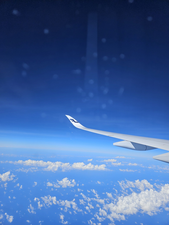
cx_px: 84
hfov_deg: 58.9
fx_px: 150
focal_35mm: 23
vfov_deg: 73.9
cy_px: 112
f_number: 1.8
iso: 25
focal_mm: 5.4
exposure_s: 1/3001
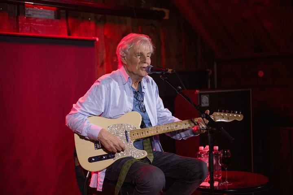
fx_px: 407
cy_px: 98
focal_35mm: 50
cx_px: 146
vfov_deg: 27.0
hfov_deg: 39.6
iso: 1250
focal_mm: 50
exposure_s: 1/200
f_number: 1.8
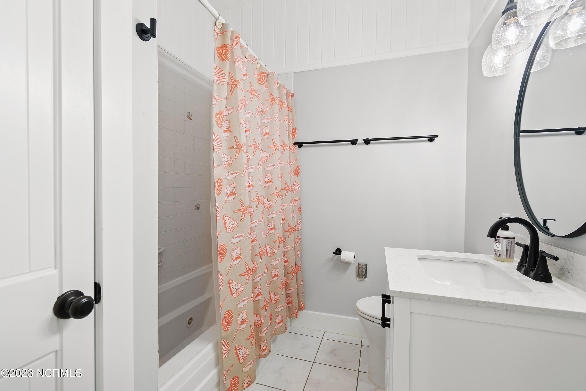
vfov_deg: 77.3
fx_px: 244
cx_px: 293
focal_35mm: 15
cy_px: 196
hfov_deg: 100.4
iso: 100
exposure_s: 1/6
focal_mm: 10
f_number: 4.5
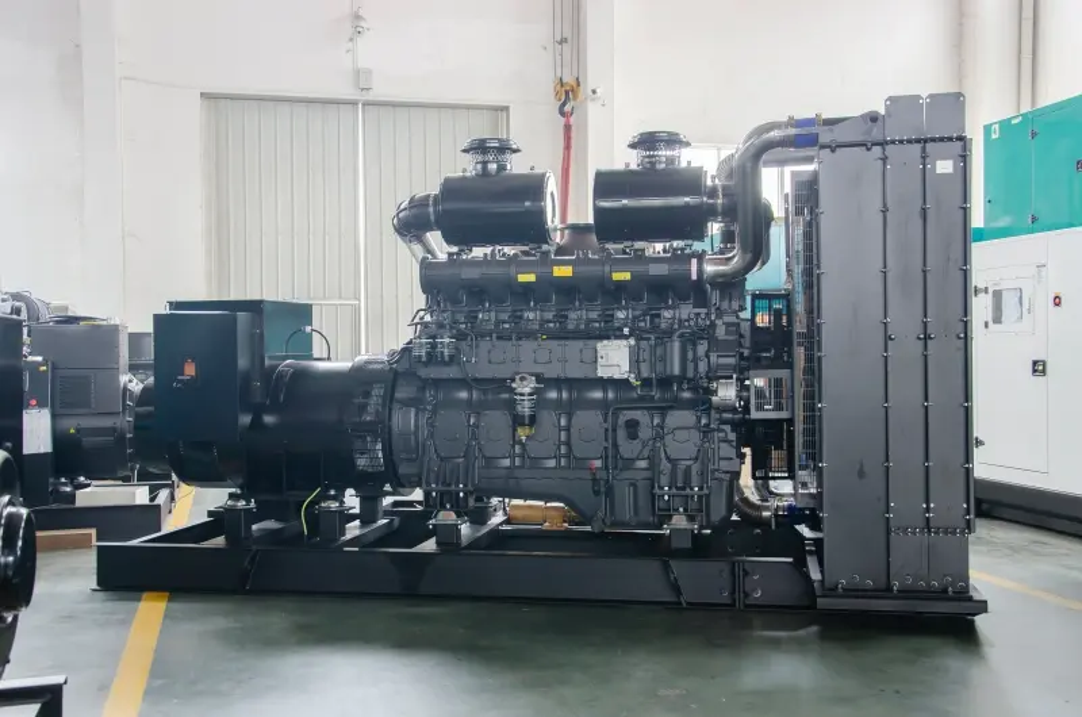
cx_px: 541
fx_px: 1170
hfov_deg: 49.6
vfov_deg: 34.1
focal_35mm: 39
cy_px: 358
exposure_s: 1/8
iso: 100
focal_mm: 26
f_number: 4
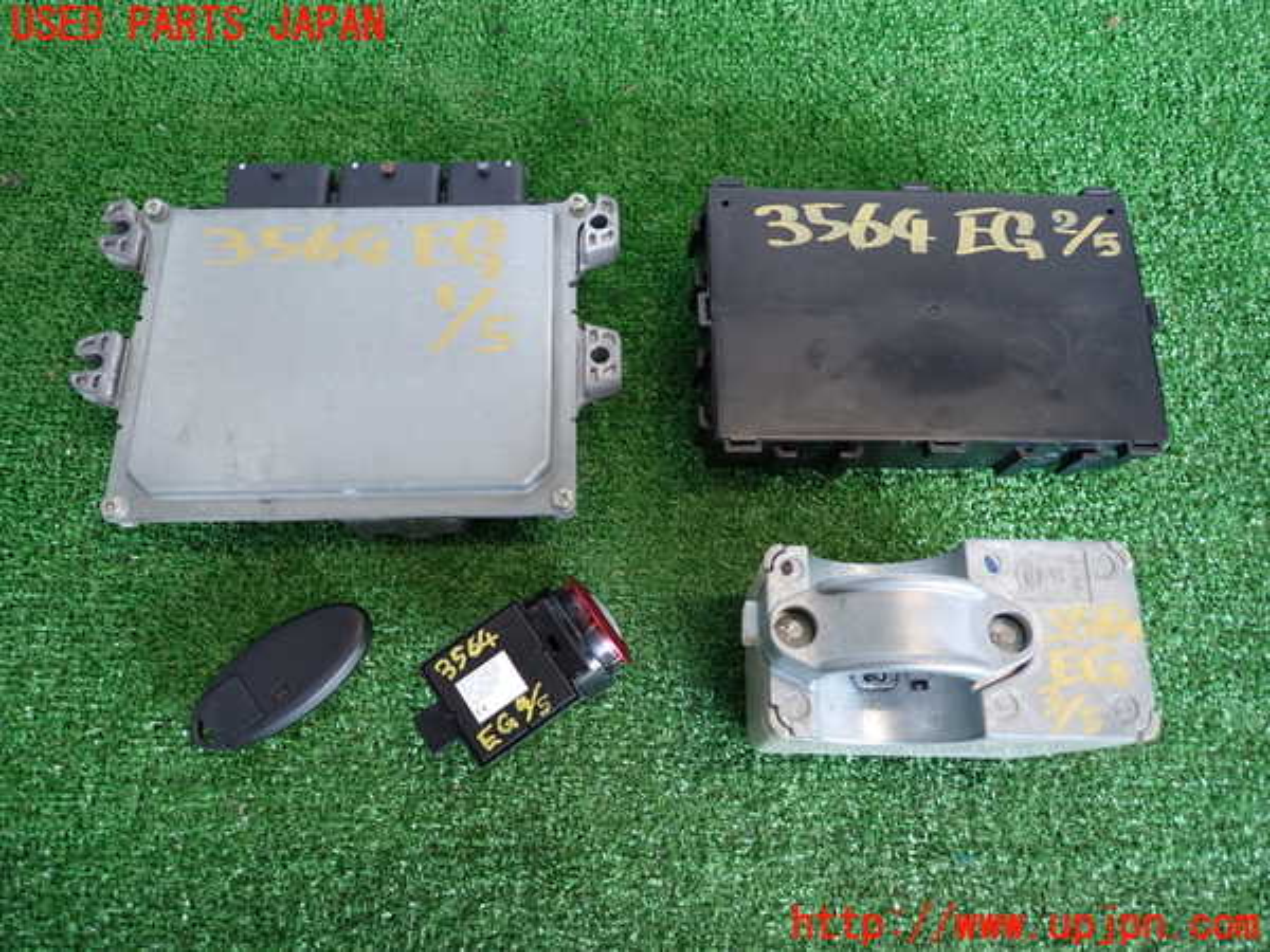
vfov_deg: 54.9
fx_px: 917
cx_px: 635
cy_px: 476
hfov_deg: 69.4
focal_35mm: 25
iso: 200
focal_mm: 4.5
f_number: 2
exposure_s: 1/50
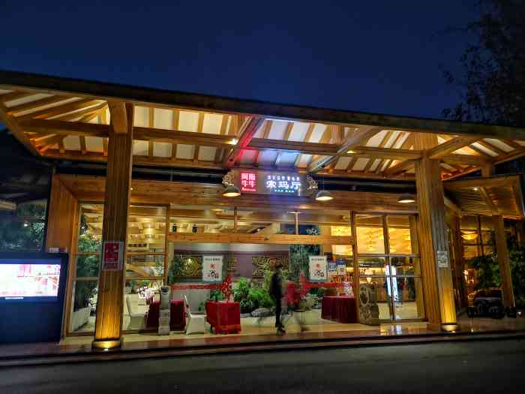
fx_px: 409
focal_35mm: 27
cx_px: 262
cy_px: 197
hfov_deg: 65.3
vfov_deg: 51.4
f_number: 1.8
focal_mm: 5.58
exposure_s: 4
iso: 400
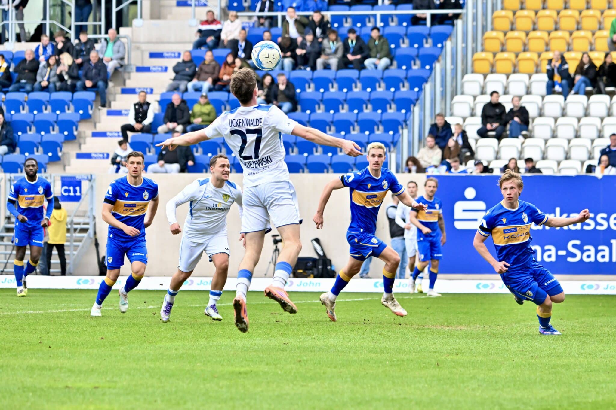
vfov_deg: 7.0
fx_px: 3336
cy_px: 205
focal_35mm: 195
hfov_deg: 10.5
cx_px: 308
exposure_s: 1/1600
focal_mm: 195
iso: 2200
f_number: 5.3
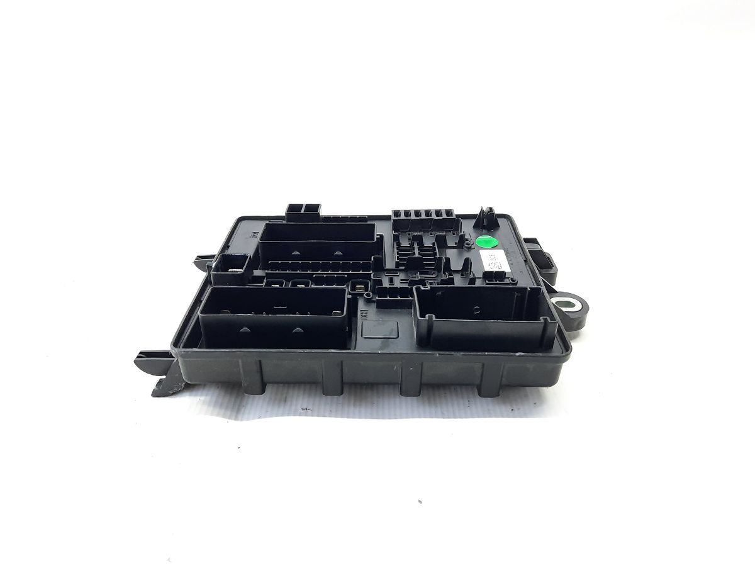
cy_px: 283
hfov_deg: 69.4
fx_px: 545
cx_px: 378
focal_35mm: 25
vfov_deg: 54.9
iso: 200
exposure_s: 1/50
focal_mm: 4.6
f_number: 2
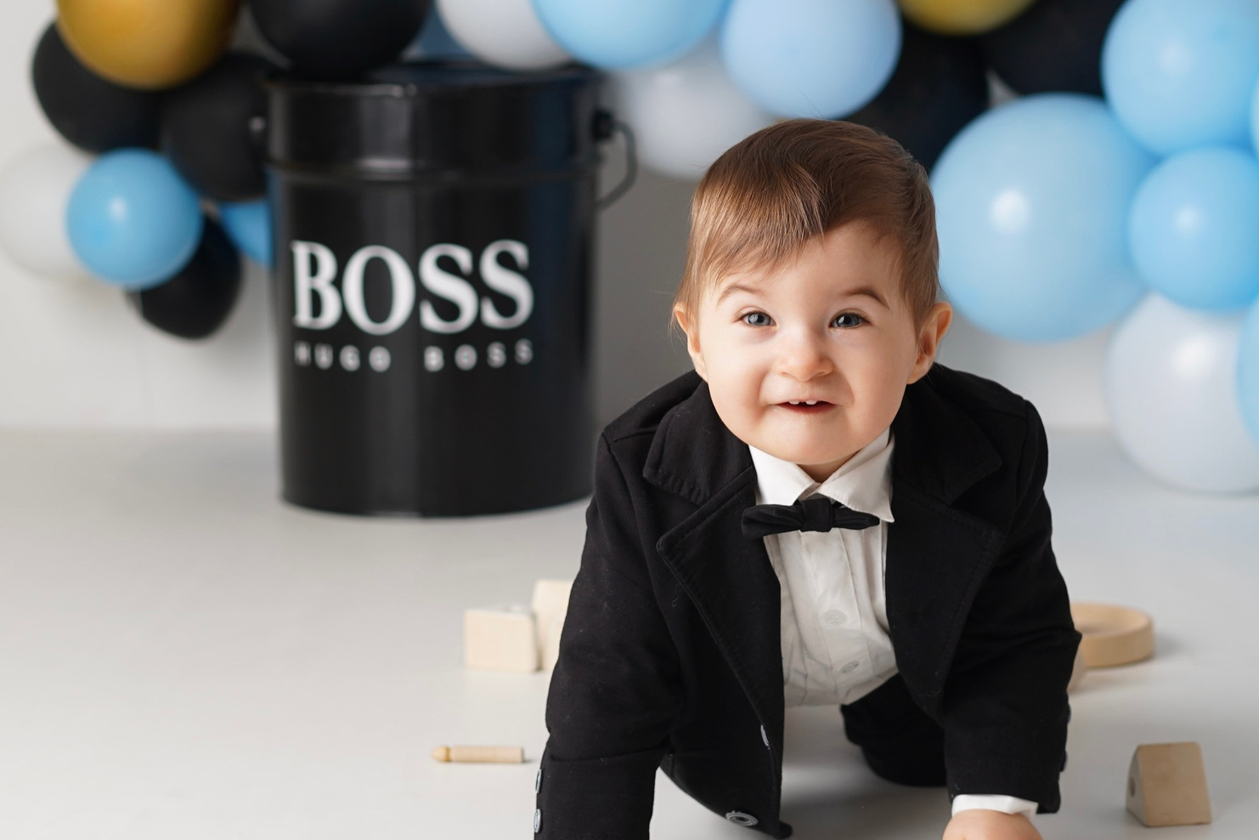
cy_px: 305
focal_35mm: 95
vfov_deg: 14.4
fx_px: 3322
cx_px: 852
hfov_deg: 21.4
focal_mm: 55
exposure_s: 1/160
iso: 125
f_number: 3.2
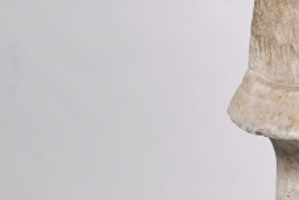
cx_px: 323
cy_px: -474
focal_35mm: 384
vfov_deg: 3.5
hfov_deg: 5.3
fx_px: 3193
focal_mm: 80
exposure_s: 1/125
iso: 100
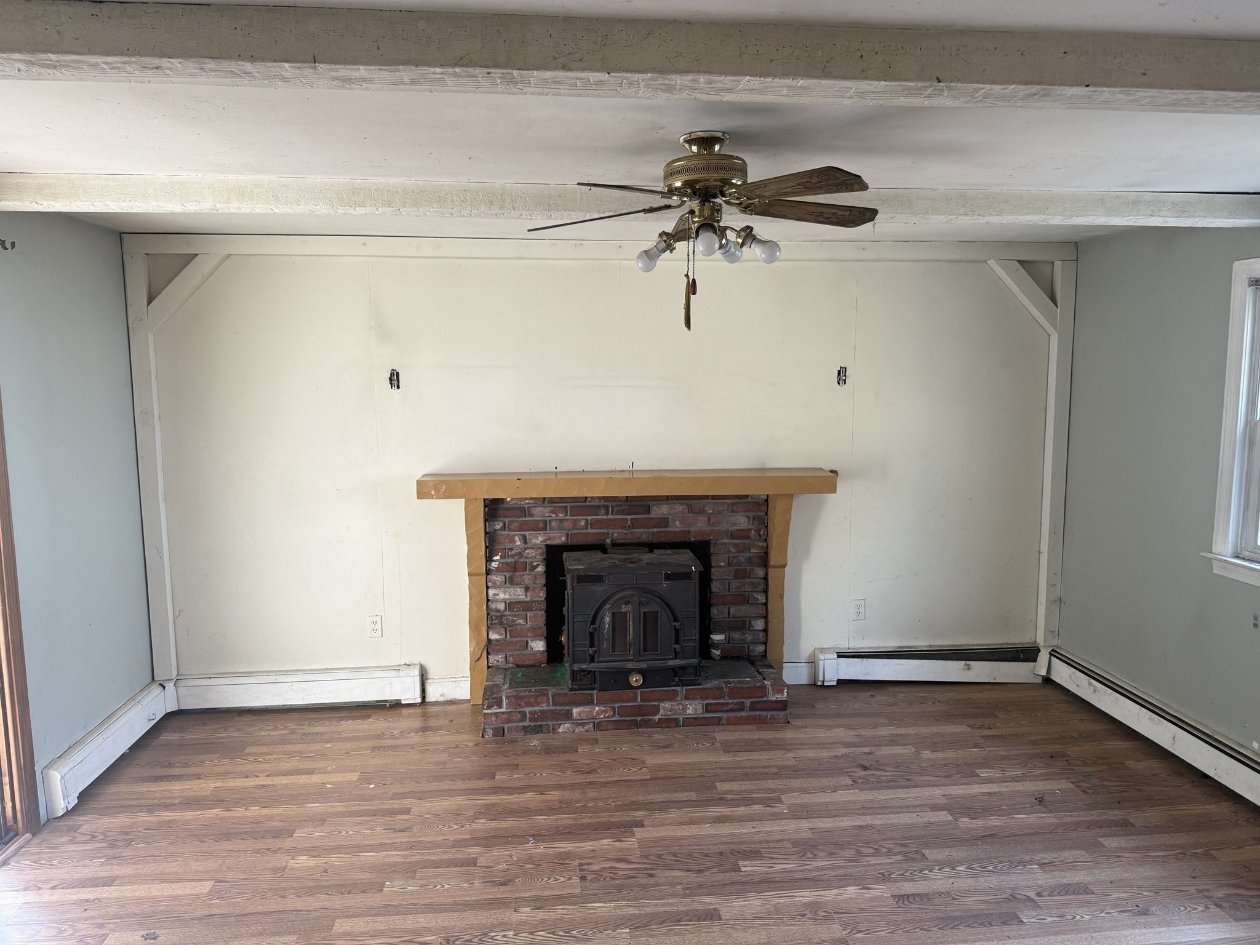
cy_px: 472
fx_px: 874
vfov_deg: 56.8
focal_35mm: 24
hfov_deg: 71.6
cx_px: 630
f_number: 1.78
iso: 125
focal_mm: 6.76
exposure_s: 1/121
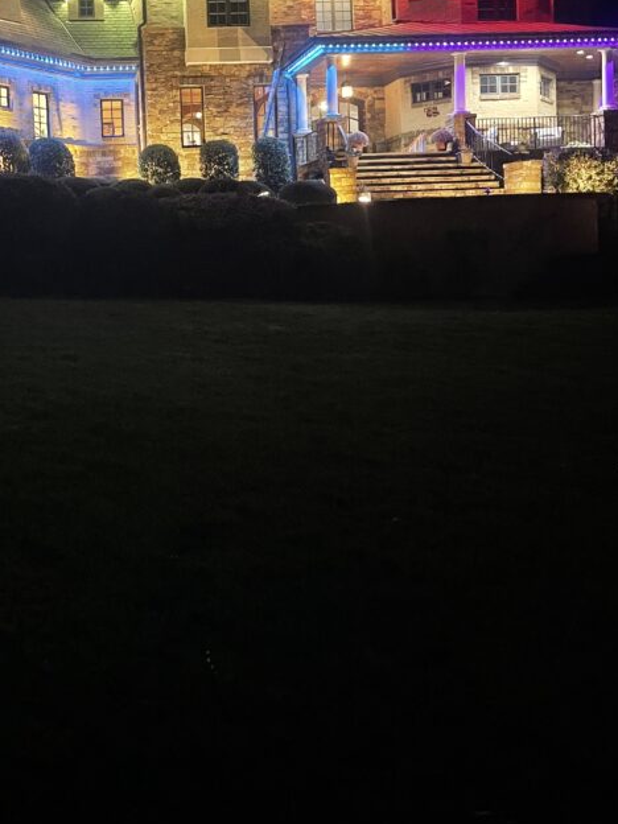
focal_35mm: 41
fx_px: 976
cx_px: 116
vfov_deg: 45.3
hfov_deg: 34.0
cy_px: 304
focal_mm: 5.1
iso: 2000
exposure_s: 1/17
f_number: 1.6
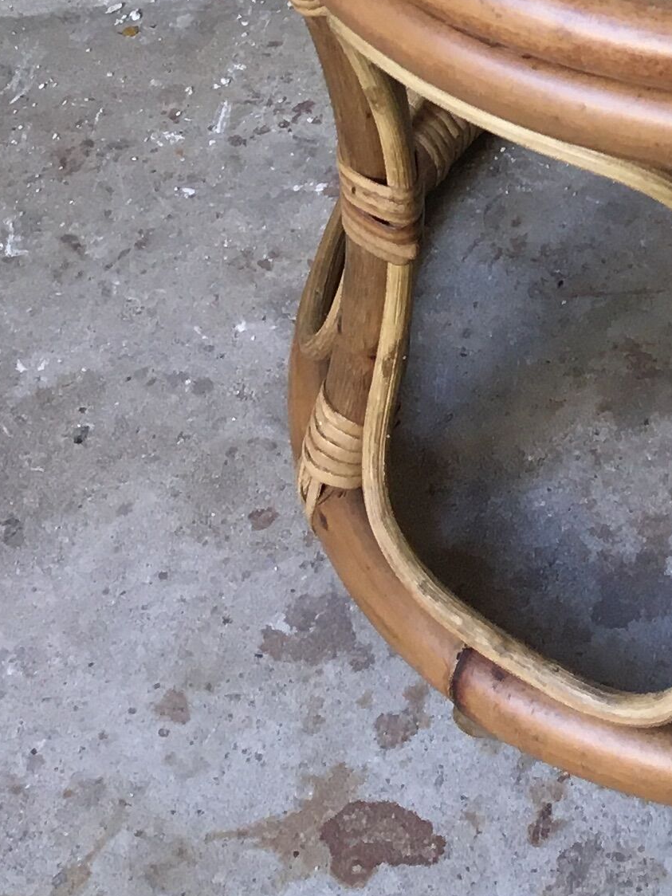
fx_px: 2692
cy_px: -707
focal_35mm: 104
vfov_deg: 16.1
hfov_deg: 13.6
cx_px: 945
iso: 25
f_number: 2.2
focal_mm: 4.15
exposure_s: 1/33
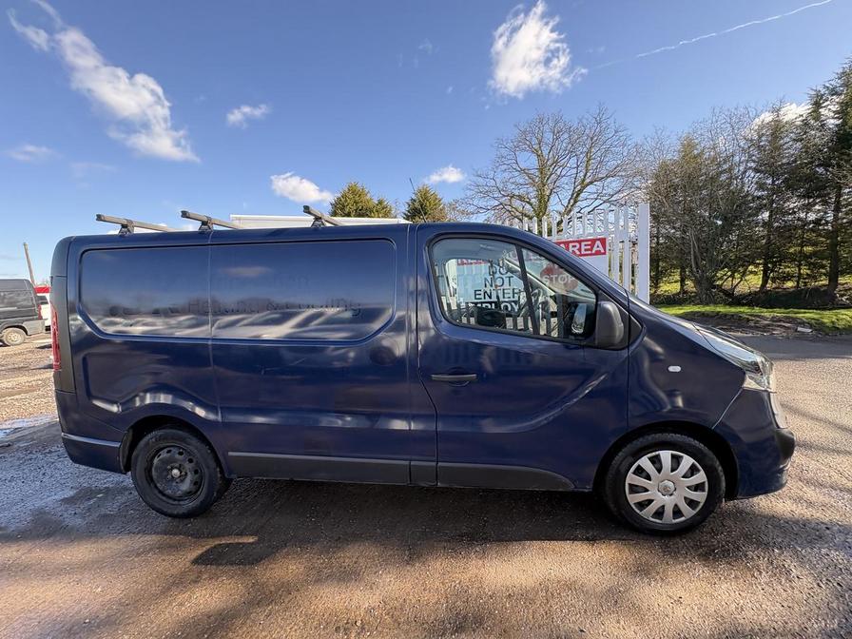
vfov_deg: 85.7
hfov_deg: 102.1
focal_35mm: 14
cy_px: 320
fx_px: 345
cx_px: 426
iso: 50
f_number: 2.2
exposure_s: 1/321
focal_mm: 2.22
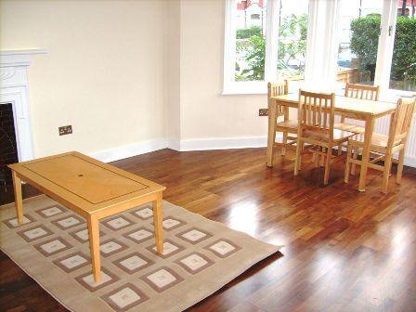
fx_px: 421
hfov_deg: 52.6
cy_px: 156
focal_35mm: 35
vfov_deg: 40.7
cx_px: 208
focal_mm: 5.8
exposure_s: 1/45
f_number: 2.8
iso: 100
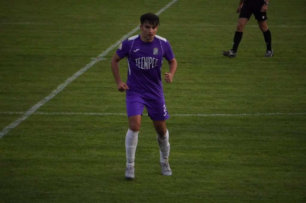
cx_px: 153
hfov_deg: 6.5
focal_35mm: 315
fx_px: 2675
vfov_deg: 4.4
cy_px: 102
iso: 6400
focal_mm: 210
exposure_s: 1/2500
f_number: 6.3
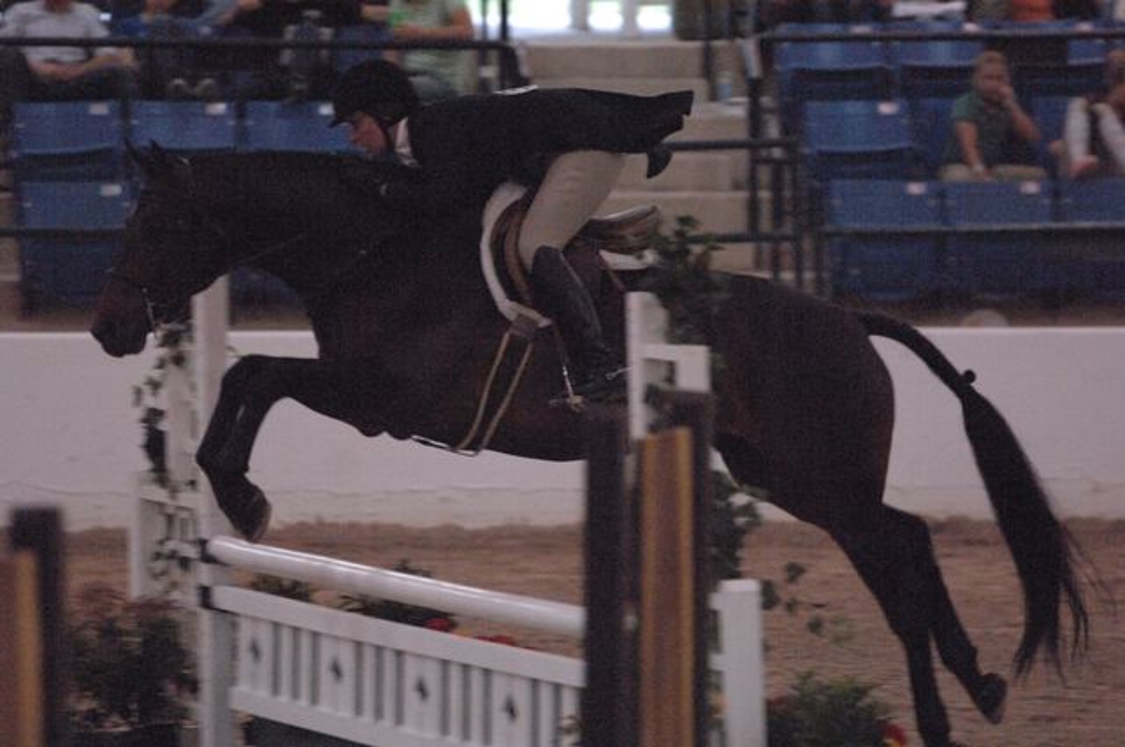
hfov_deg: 6.9
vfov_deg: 4.6
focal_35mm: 300
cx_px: 562
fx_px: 9363
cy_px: 374
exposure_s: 1/320
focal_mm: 200
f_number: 2.8
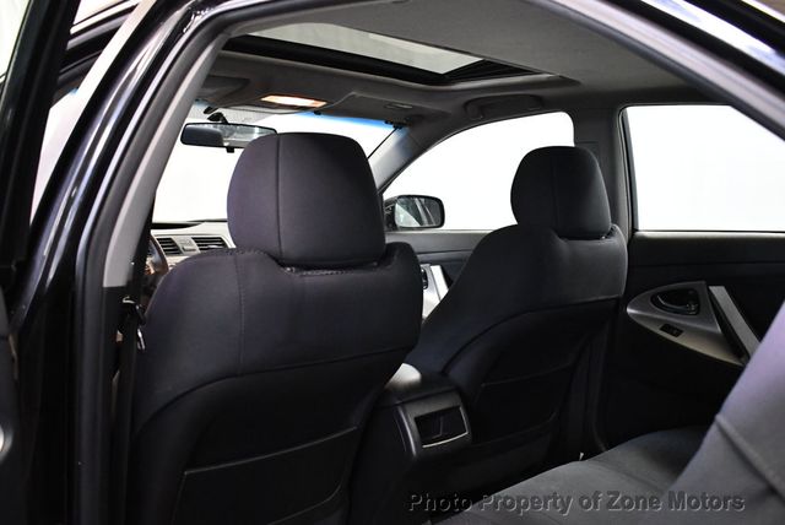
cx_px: 392
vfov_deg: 36.9
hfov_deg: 53.1
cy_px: 262
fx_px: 786
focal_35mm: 36
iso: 3200
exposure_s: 1/100
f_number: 3.5
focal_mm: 18
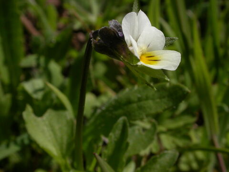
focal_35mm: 77
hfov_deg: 25.3
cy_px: 86
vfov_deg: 19.1
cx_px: 114
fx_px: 509
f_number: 9.9
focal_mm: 16
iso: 100
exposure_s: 1/359
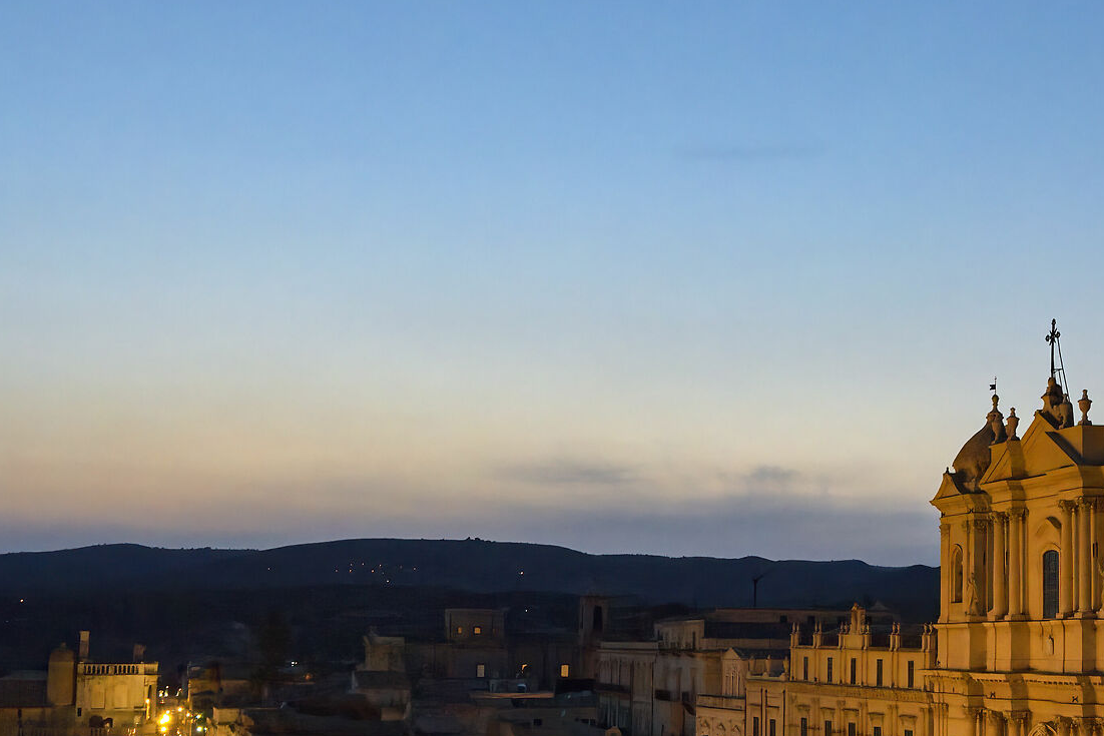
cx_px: 949
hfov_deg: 31.6
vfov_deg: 22.2
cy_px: 494
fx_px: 1871
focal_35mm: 61
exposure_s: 1/30
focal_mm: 28
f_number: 11
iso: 5000
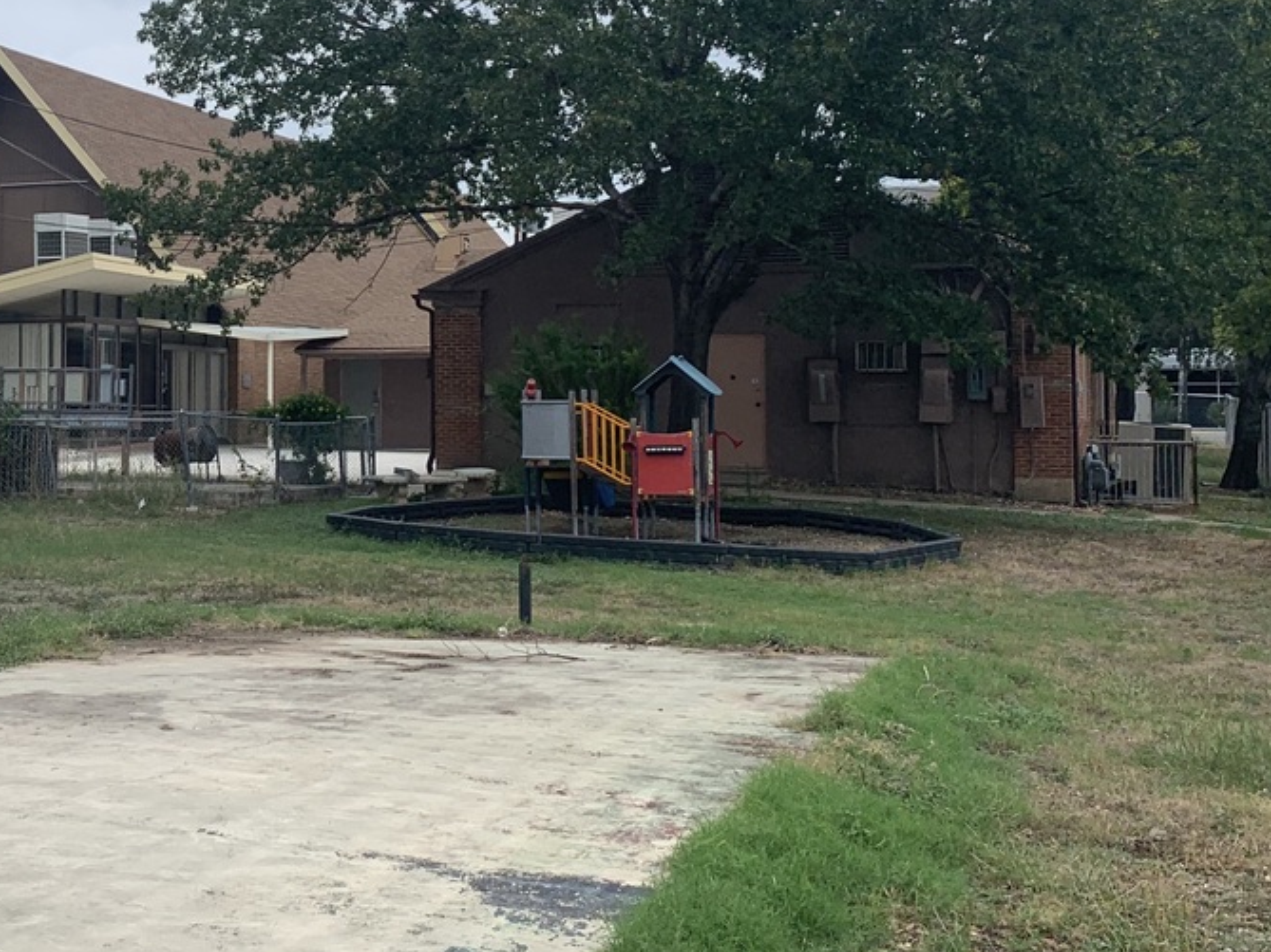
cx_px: 125
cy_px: 266
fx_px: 2055
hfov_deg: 32.6
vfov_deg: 25.8
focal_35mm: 56
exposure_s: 1/2114
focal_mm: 4.25
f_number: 1.8
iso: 25
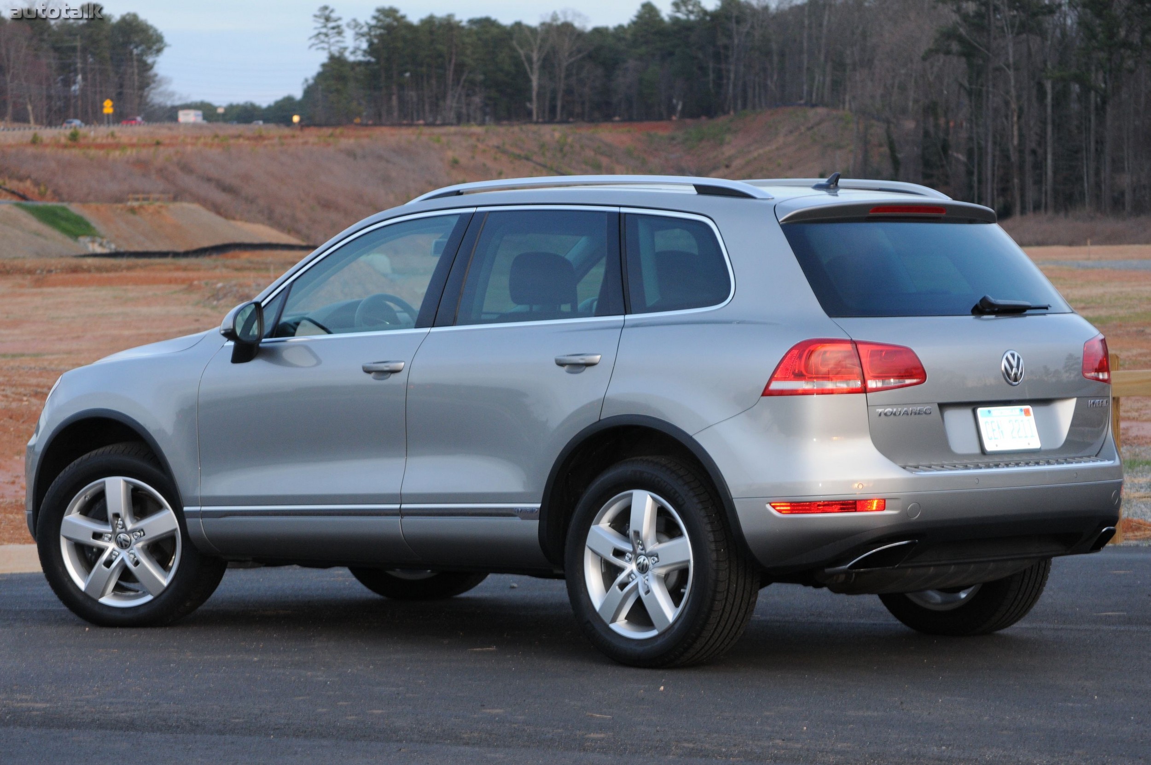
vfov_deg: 11.1
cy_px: 382
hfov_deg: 16.7
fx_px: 3928
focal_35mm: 123
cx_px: 576
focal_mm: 82
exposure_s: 1/60
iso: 640
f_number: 8
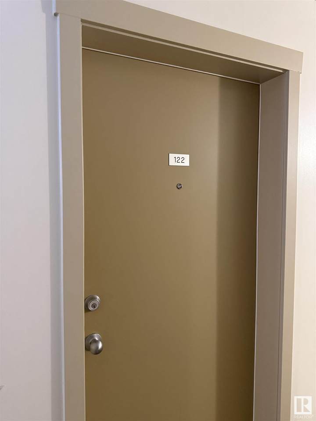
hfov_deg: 56.8
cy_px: 210
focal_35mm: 24
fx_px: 292
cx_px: 158
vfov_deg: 71.6
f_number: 1.78
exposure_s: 1/40
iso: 800
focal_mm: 6.76
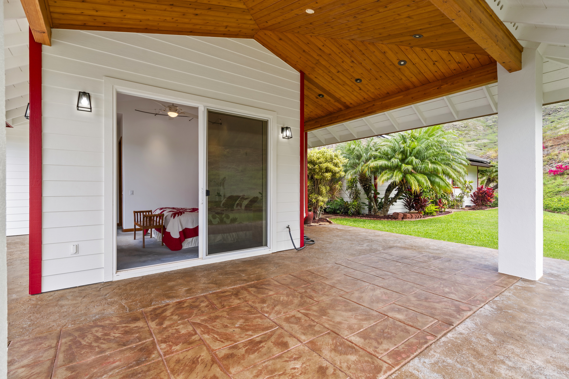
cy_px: 190
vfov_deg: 73.7
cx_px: 284
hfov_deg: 96.7
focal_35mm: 16
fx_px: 253
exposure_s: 1/50
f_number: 8
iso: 100
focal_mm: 16
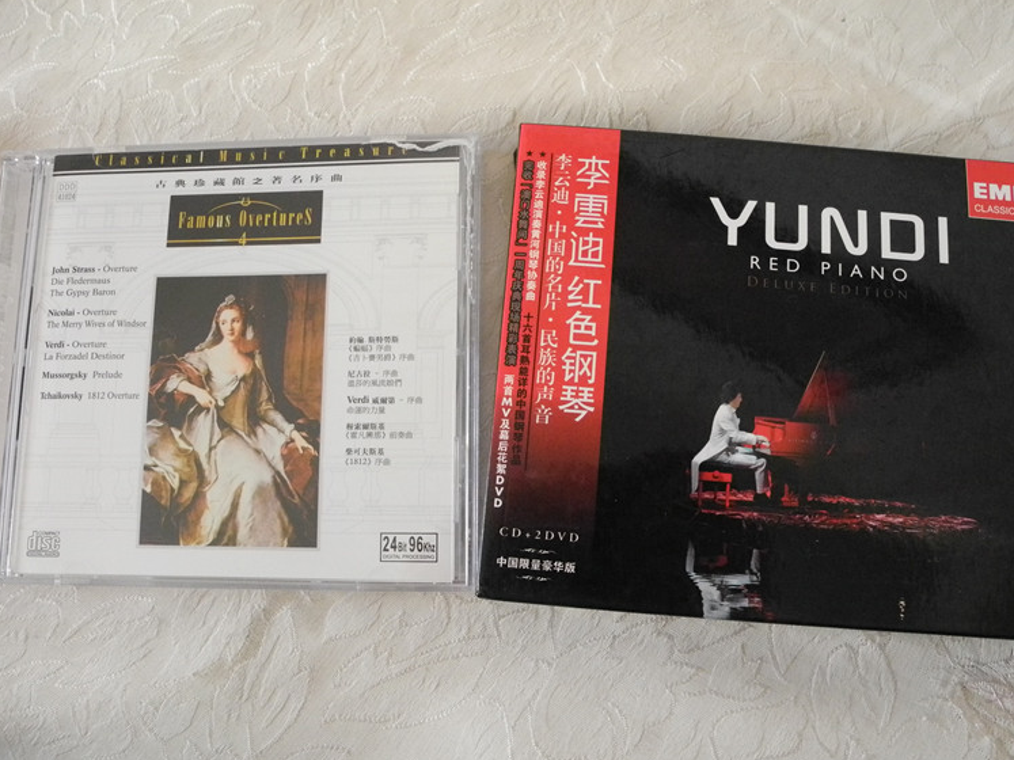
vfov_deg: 46.8
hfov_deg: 60.0
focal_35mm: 30
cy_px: 391
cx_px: 527
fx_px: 879
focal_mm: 6
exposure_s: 1/250
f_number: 2.8
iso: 800
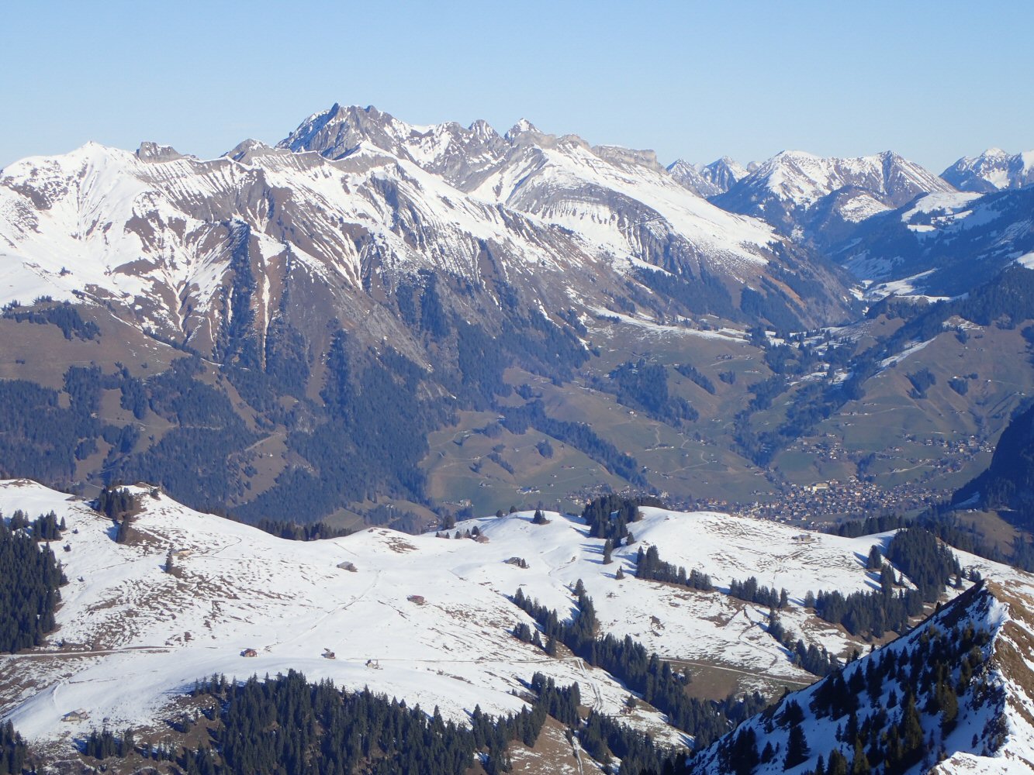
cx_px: 517
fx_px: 2987
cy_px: 388
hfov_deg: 19.6
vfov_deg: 14.8
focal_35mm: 100
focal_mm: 18
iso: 100
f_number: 6.3
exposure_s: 1/400
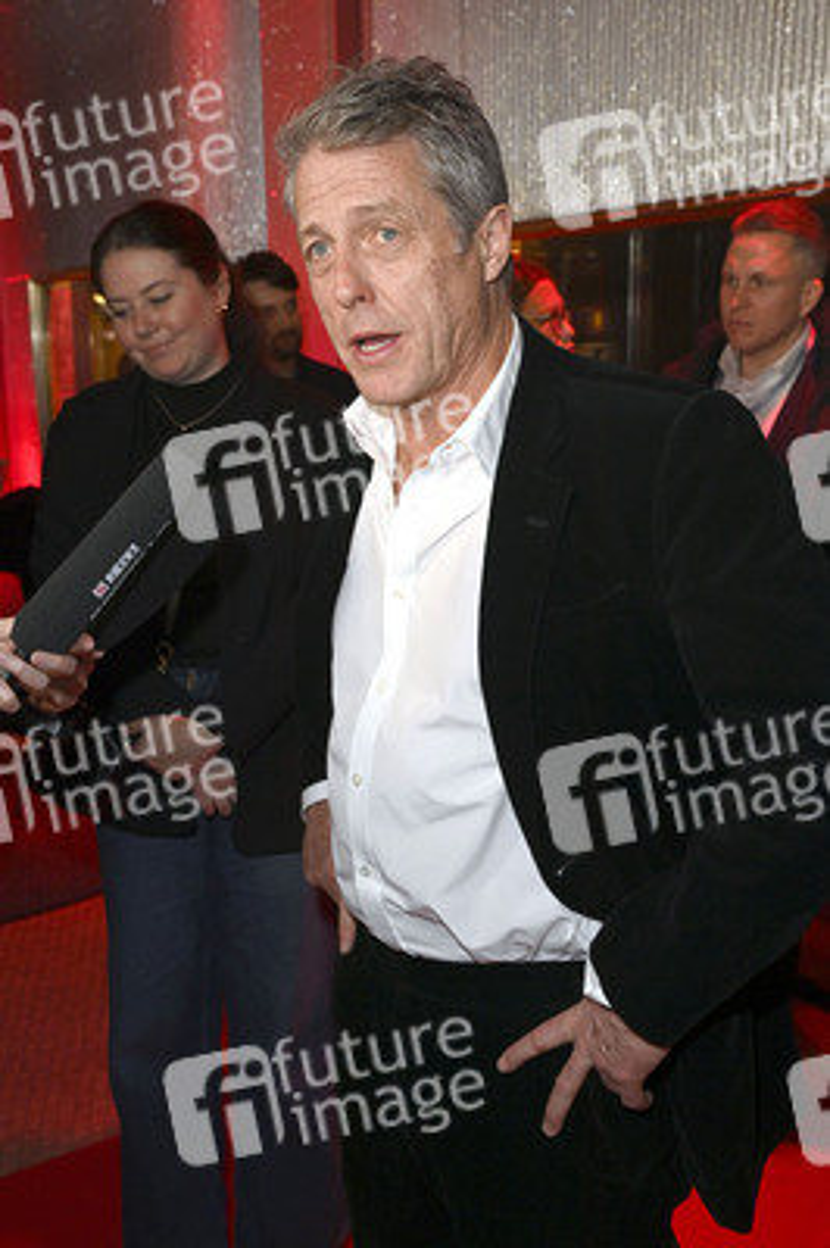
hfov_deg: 33.3
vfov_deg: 48.5
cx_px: 415
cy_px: 624
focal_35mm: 40
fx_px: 1386
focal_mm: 40
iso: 1600
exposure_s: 1/200
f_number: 5.6
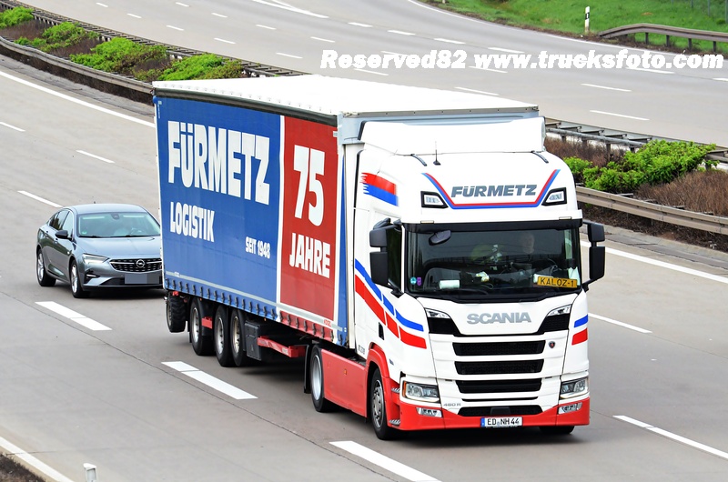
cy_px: 241
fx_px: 5146
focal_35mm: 255
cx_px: 364
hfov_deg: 8.1
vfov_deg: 5.4
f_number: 9
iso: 1600
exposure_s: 1/640
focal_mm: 170
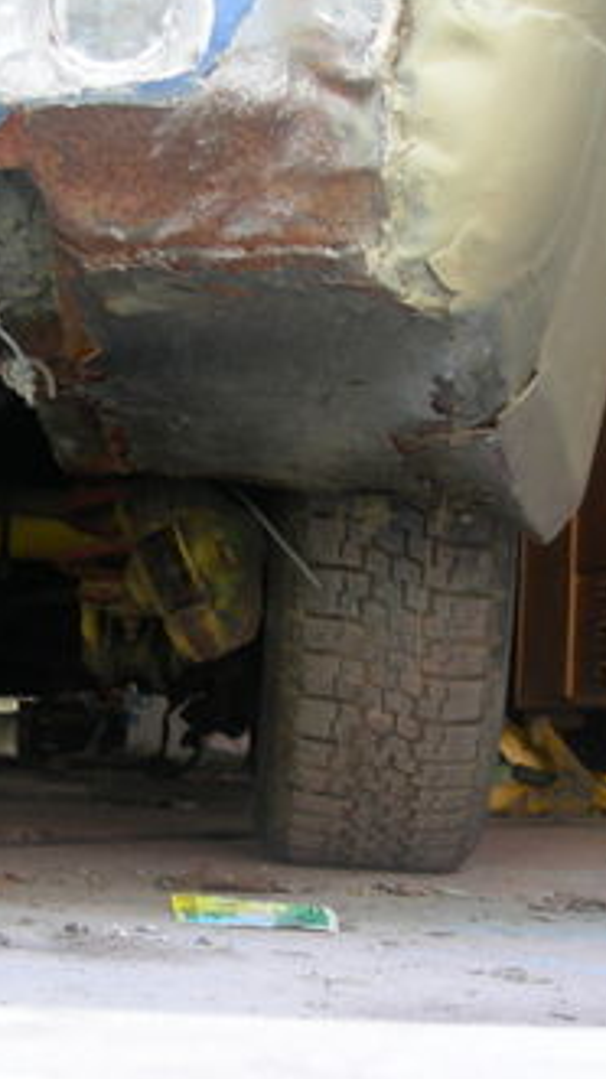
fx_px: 2287
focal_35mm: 80
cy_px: 610
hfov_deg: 15.1
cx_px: 241
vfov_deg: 26.5
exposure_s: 1/9.3
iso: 50
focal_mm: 7.8
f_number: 2.8
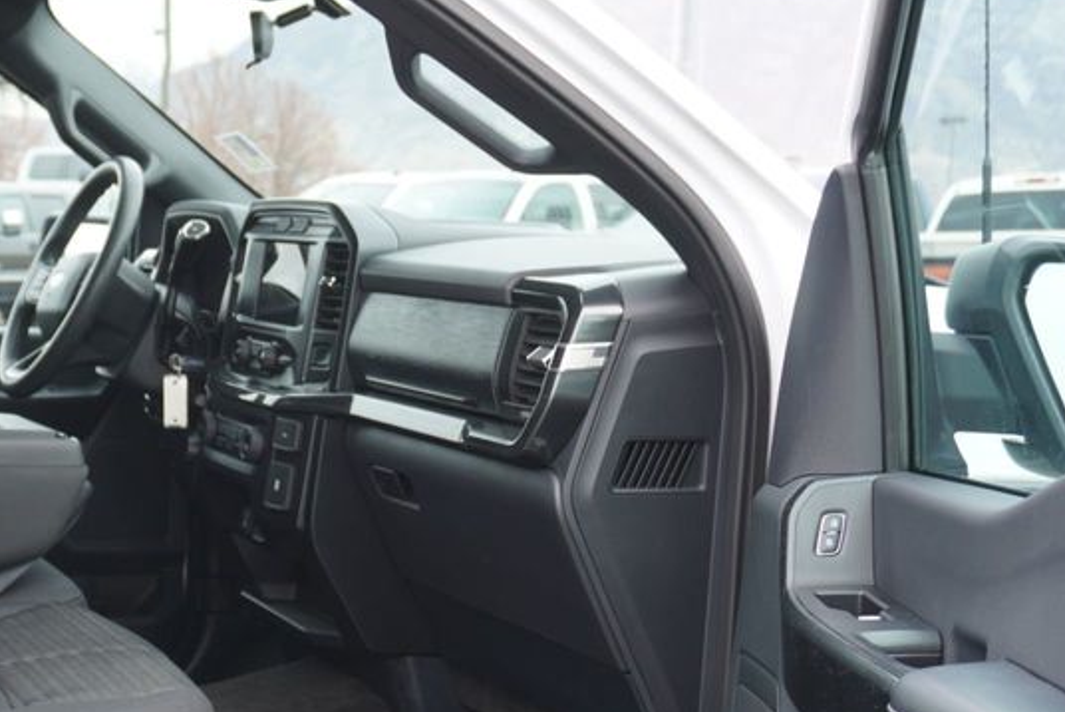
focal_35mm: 63
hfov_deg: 31.5
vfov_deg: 21.5
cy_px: 495
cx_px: 302
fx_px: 1865
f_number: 4
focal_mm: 22
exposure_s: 1/60
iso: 100
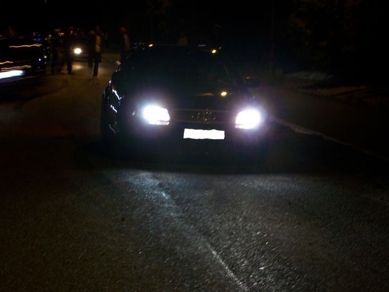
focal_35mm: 115
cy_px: 155
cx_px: 206
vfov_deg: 12.9
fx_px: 1293
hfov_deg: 17.1
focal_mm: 18
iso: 64
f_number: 4.8
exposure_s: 1/2
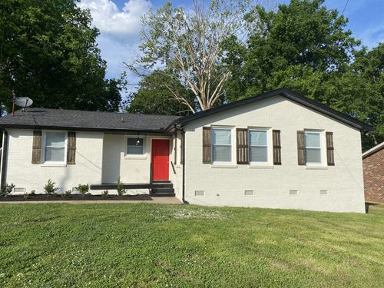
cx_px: 192
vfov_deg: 53.1
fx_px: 288
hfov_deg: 67.3
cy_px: 144
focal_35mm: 26
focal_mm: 4.25
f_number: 1.8
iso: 32
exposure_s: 1/4274
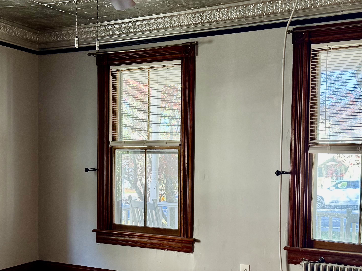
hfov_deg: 39.5
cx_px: 149
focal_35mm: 48
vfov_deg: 30.1
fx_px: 502
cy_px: 169
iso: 200
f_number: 1.78
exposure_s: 1/104
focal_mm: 6.76
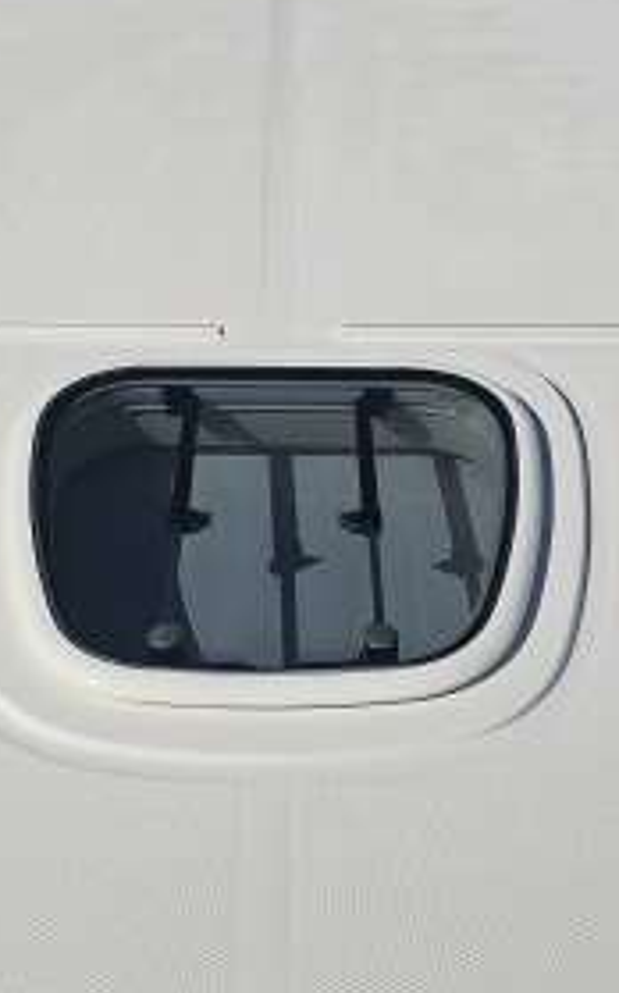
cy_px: 217
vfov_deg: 28.8
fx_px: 1892
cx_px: 342
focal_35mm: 70
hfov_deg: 18.6
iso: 10
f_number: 1.7
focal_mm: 6.3
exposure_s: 1/3229
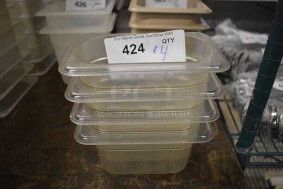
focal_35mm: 30
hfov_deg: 61.9
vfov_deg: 43.7
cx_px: 142
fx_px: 236
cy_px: 94
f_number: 3.5
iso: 2000
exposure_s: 1/125
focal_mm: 20
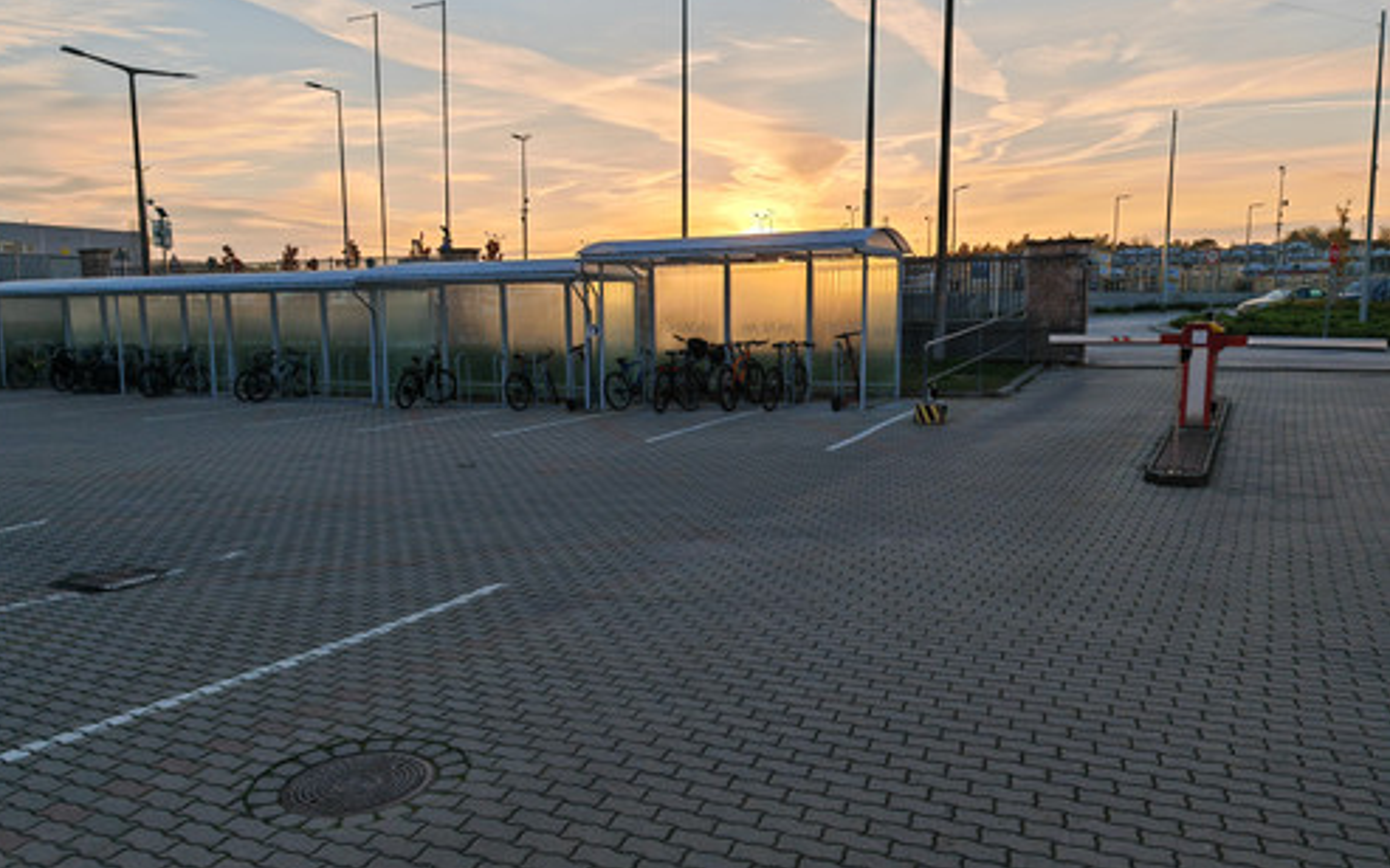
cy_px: 441
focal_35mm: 29
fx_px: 1098
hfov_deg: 64.6
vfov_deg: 43.1
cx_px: 688
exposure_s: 1/1600
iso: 50
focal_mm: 7.62
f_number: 1.6
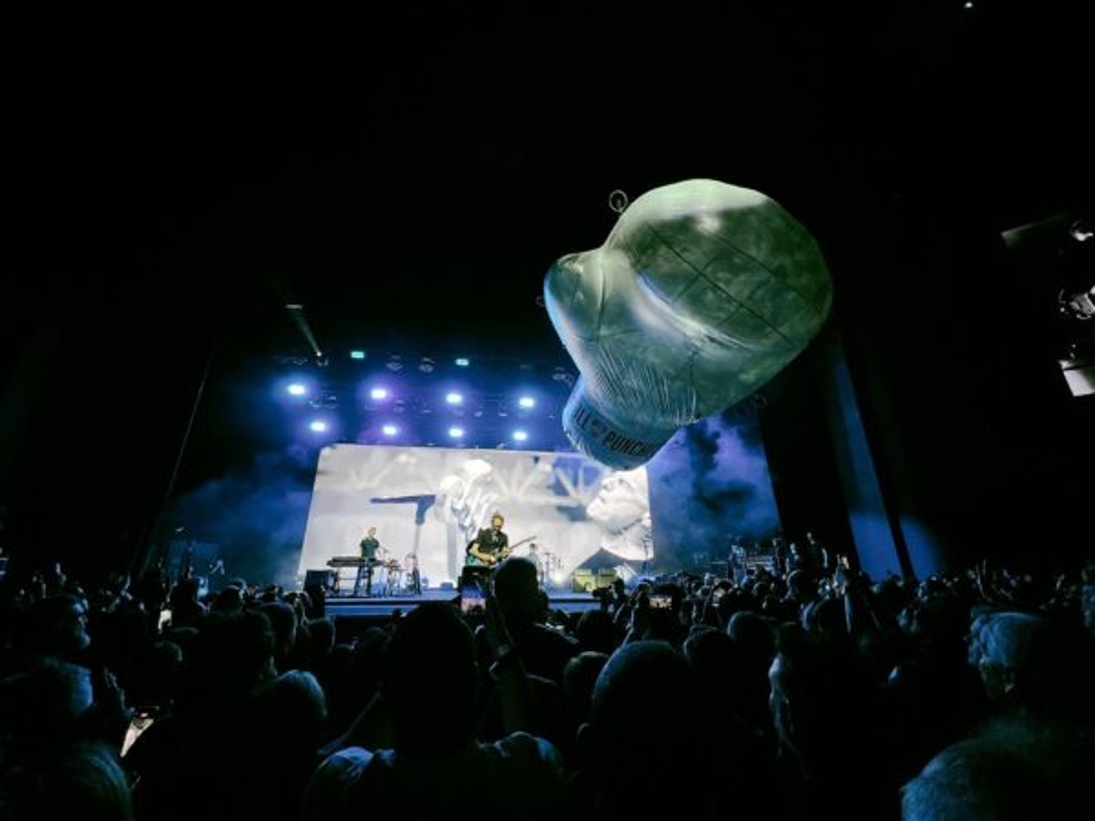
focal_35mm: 13
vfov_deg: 89.9
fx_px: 411
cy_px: 410
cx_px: 548
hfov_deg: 106.2
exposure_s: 1/60
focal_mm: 1.57
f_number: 1.8
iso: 250
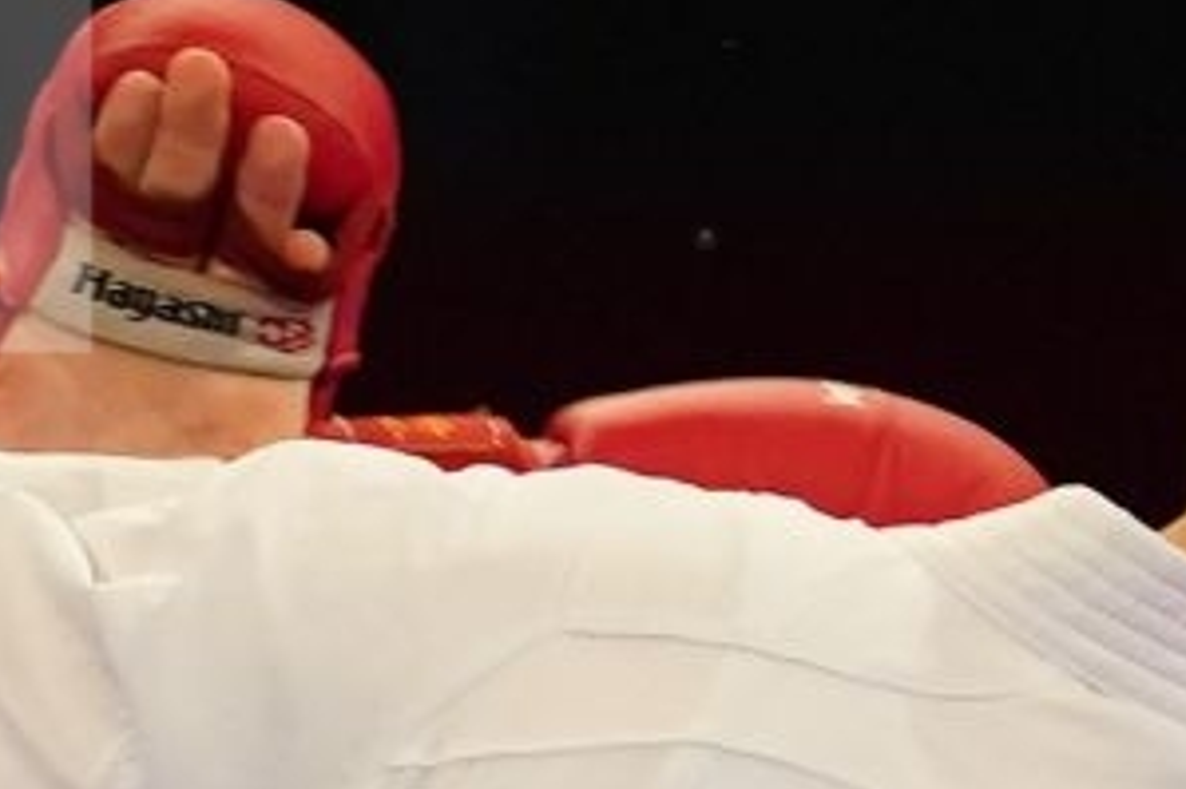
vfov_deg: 0.8
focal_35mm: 1806
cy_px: 1396
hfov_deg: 1.1
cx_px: -278
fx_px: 59462
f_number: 2.8
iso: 2500
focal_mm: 200
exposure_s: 1/1000
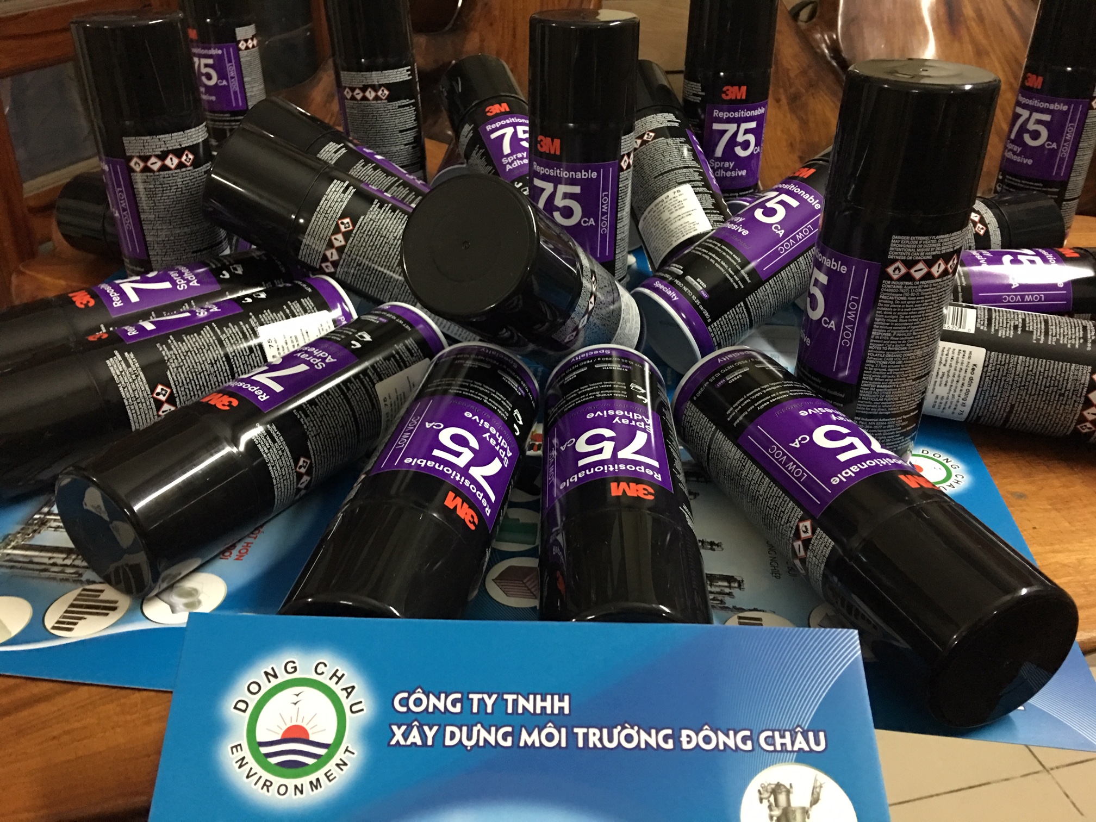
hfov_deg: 61.7
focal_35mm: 29
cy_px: 411
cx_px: 548
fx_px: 918
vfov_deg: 48.2
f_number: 2.2
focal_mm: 4.15
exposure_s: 1/8
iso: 160
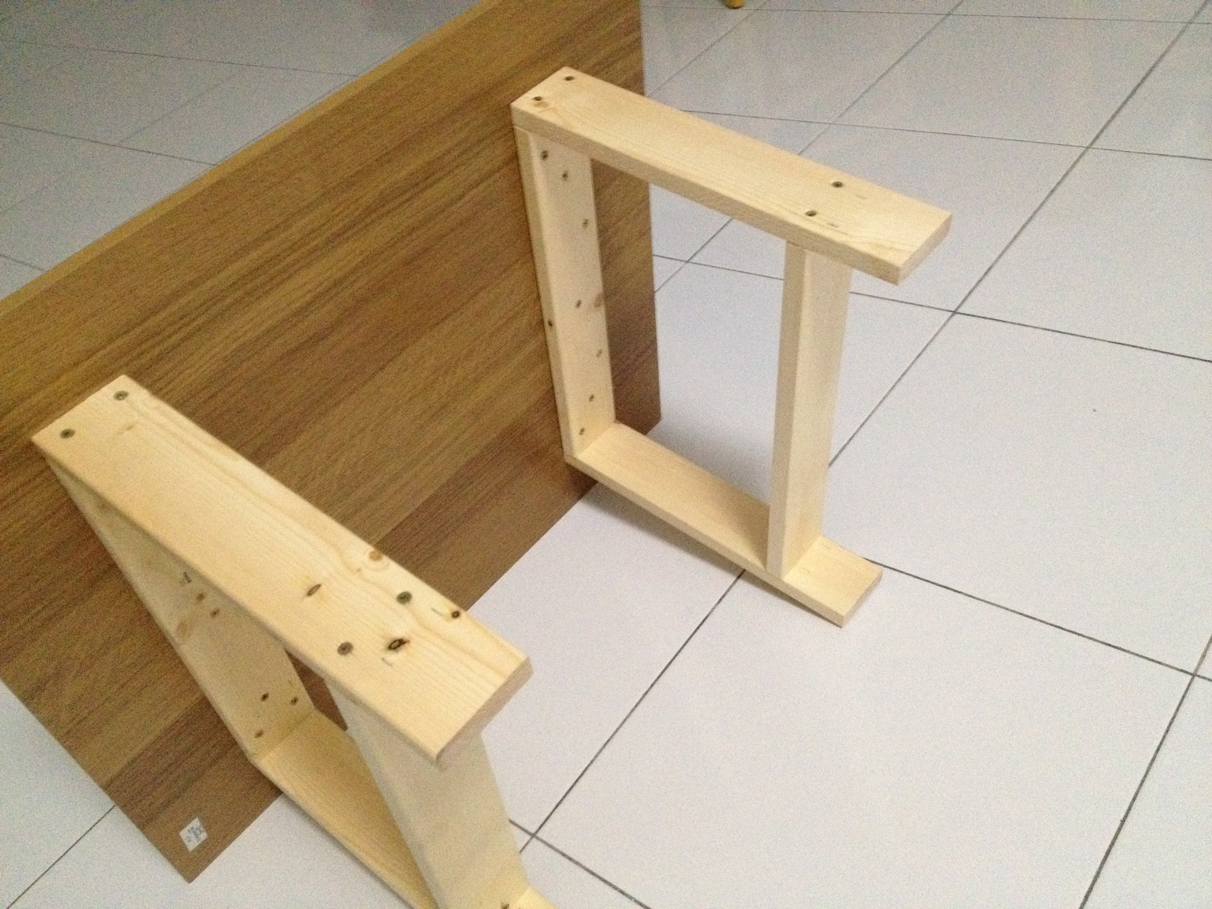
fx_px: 1225
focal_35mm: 35
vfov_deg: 40.7
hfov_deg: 52.6
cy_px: 454
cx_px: 606
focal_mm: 4.28
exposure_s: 1/15
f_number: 2.4
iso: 640
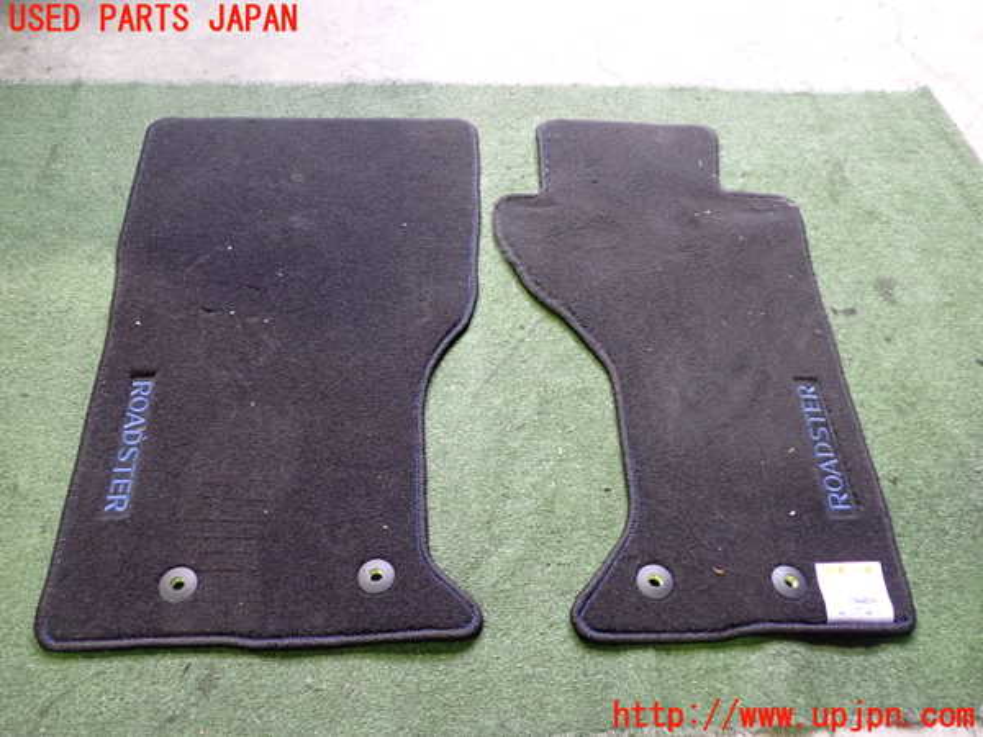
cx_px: 492
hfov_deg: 60.0
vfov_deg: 46.8
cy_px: 368
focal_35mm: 30
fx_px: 852
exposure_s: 1/30
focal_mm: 5.4
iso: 640
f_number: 2.3
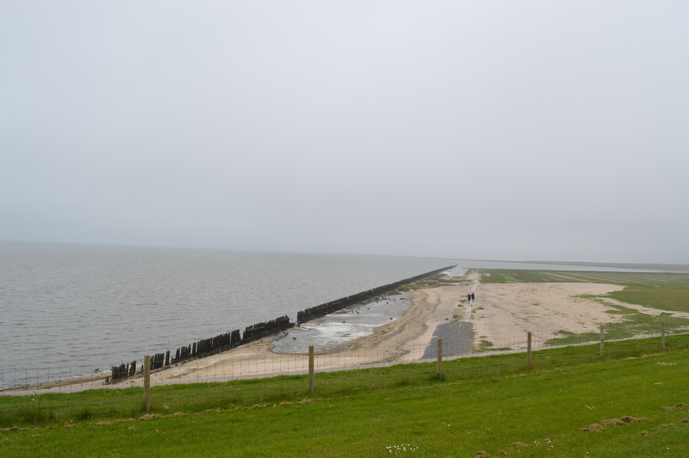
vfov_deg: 47.9
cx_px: 344
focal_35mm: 27
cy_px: 229
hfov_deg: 67.4
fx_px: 516
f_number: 9
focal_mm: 18
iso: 100
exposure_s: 1/320
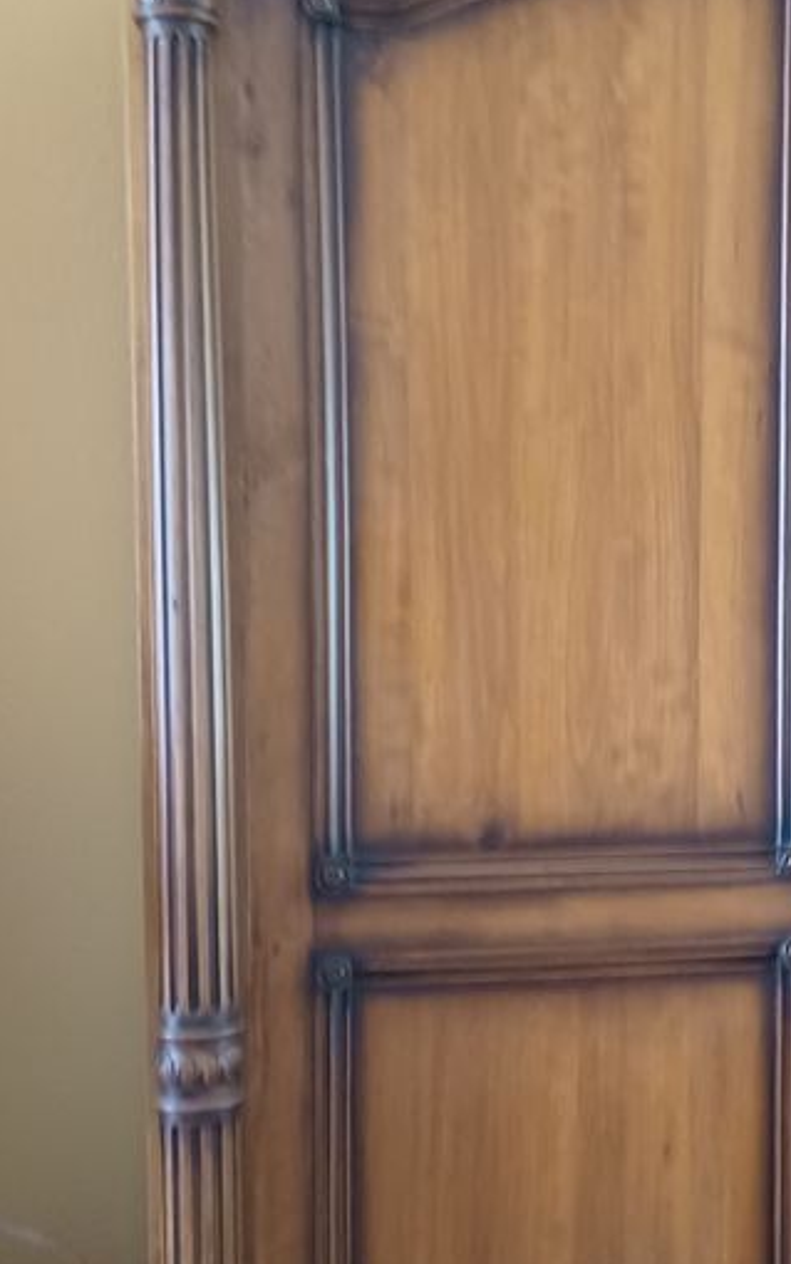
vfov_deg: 38.8
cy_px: 709
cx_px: 684
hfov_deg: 24.3
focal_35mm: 52
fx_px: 1793
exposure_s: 1/16.7
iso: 1250
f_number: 1.8
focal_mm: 4.6
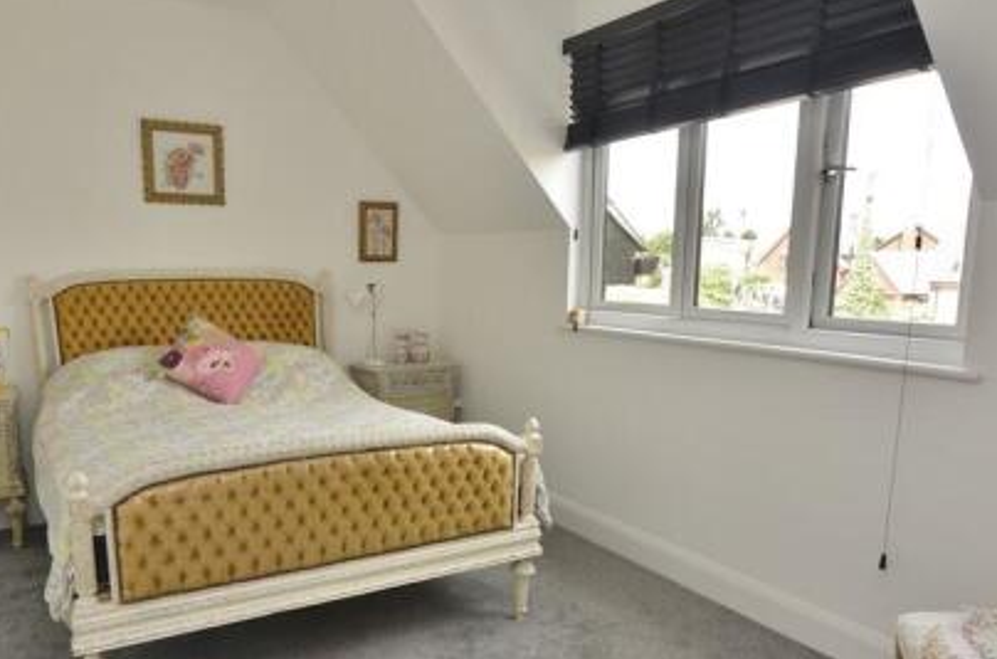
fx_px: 741
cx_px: 444
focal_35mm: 27
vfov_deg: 47.6
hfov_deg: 67.7
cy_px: 407
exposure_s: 1/80
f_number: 4.5
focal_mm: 11
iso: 200
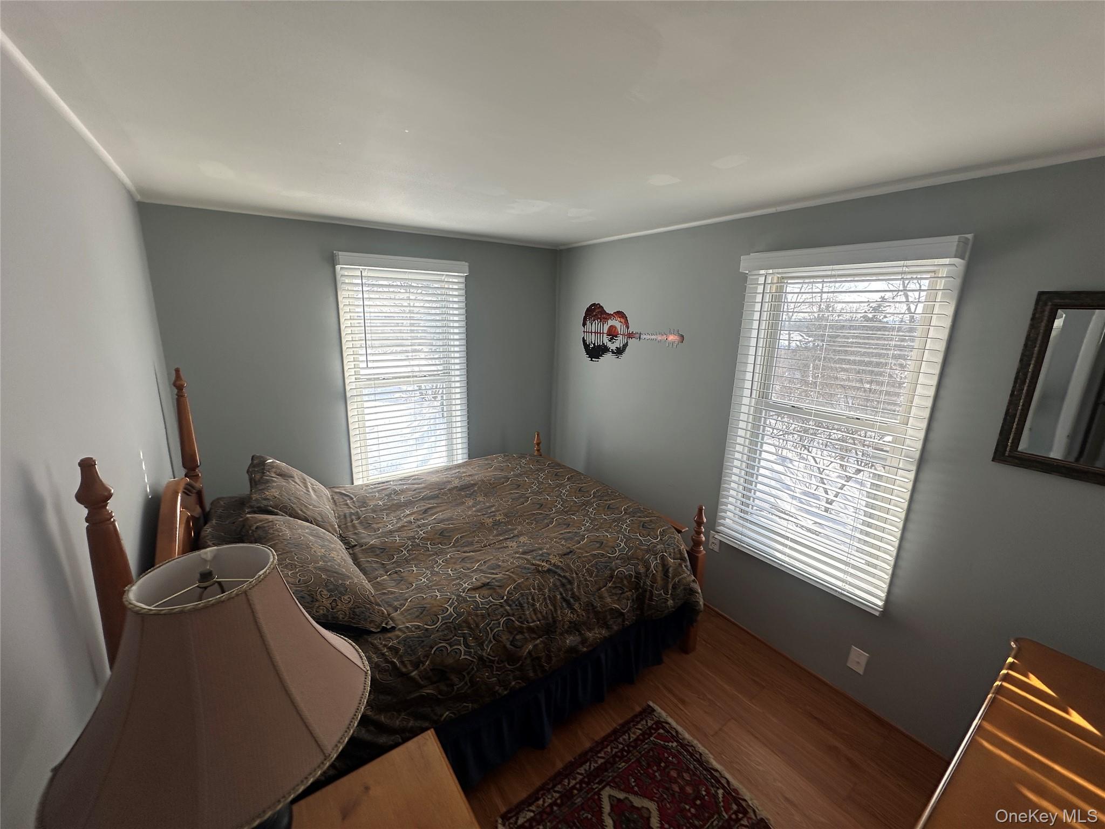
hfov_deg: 102.1
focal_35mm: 14
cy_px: 414
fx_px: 447
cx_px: 552
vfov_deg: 85.7
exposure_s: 1/212
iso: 40
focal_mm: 2.22
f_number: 2.2
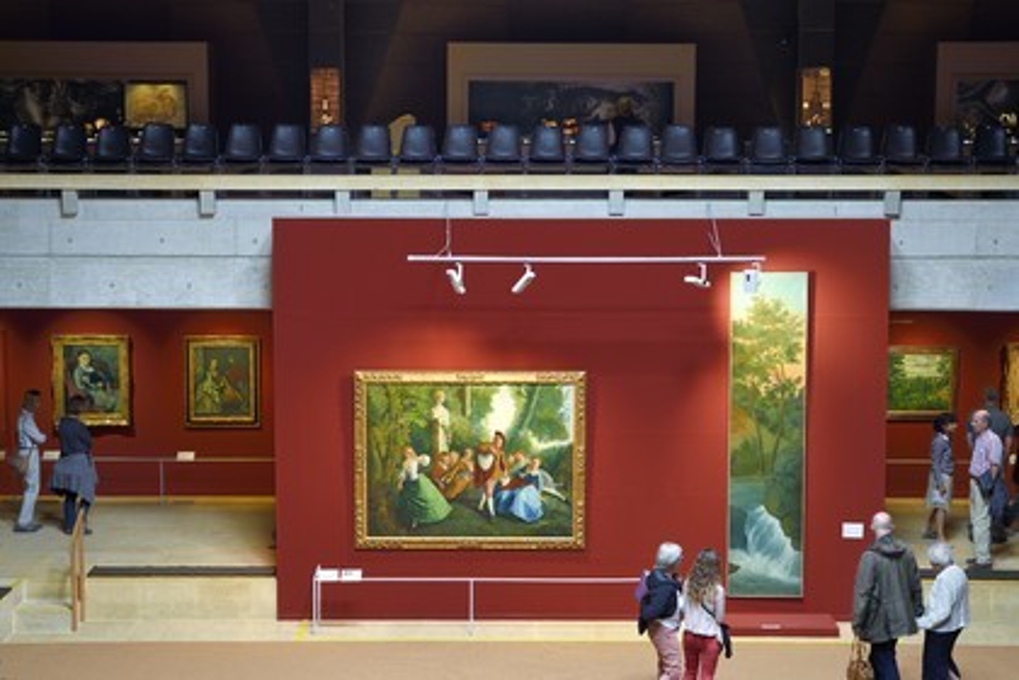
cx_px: 510
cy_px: 340
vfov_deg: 19.5
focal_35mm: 70
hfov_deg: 28.8
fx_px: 1981
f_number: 5.6
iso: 800
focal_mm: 70
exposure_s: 1/20
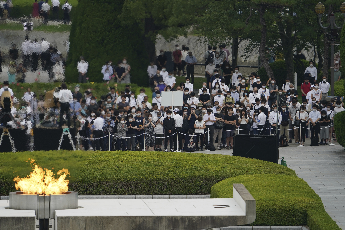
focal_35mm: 600
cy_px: 115
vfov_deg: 2.3
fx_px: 5750
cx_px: 172
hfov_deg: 3.4
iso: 250
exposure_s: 1/500
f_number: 6.3
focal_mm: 600
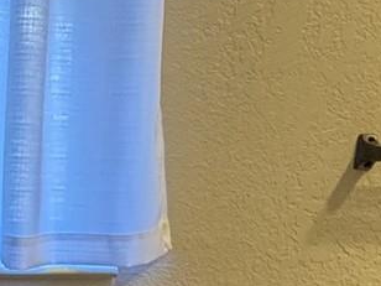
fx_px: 1024
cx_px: -109
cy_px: 418
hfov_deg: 19.5
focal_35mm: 93
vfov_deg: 14.9
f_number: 2.2
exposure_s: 1/120
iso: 250
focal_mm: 2.22
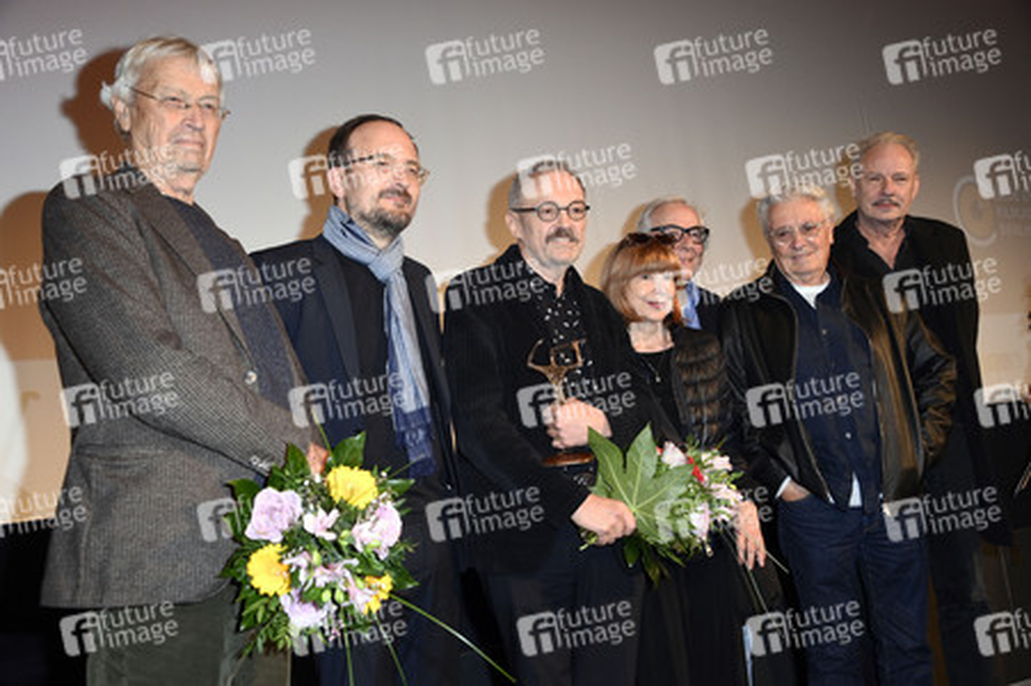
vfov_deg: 37.8
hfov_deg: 54.5
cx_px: 516
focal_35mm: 35
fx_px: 1002
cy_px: 343
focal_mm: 35
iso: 2000
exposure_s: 1/125
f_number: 5.6
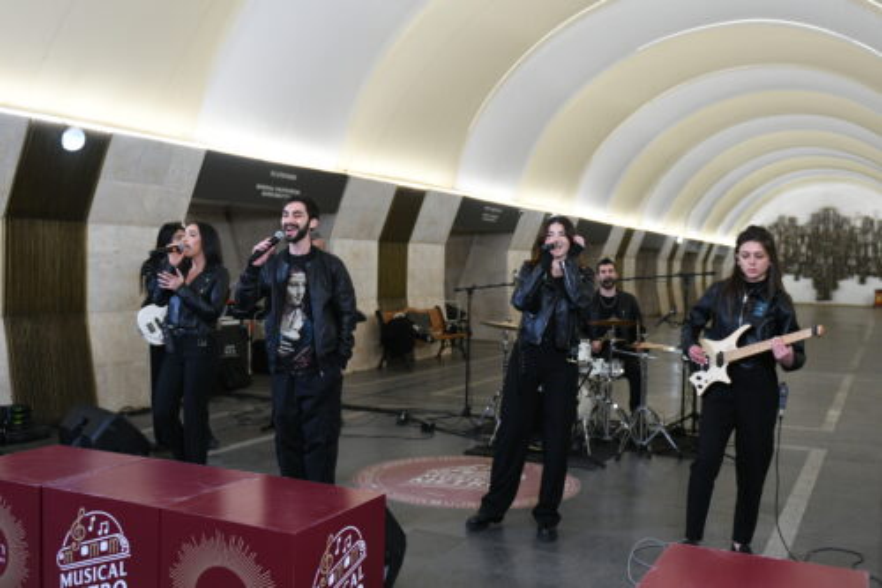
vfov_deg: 36.8
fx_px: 882
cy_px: 294
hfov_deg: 53.1
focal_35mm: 36
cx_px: 441
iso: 560
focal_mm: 24
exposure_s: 1/160
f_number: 2.8
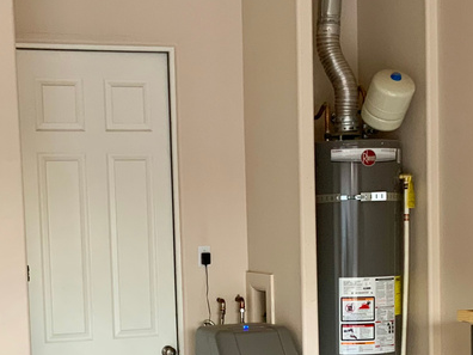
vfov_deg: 19.3
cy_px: 311
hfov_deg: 25.9
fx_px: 1025
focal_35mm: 75
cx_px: 182
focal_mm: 3
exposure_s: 1/60
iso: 50
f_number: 1.8
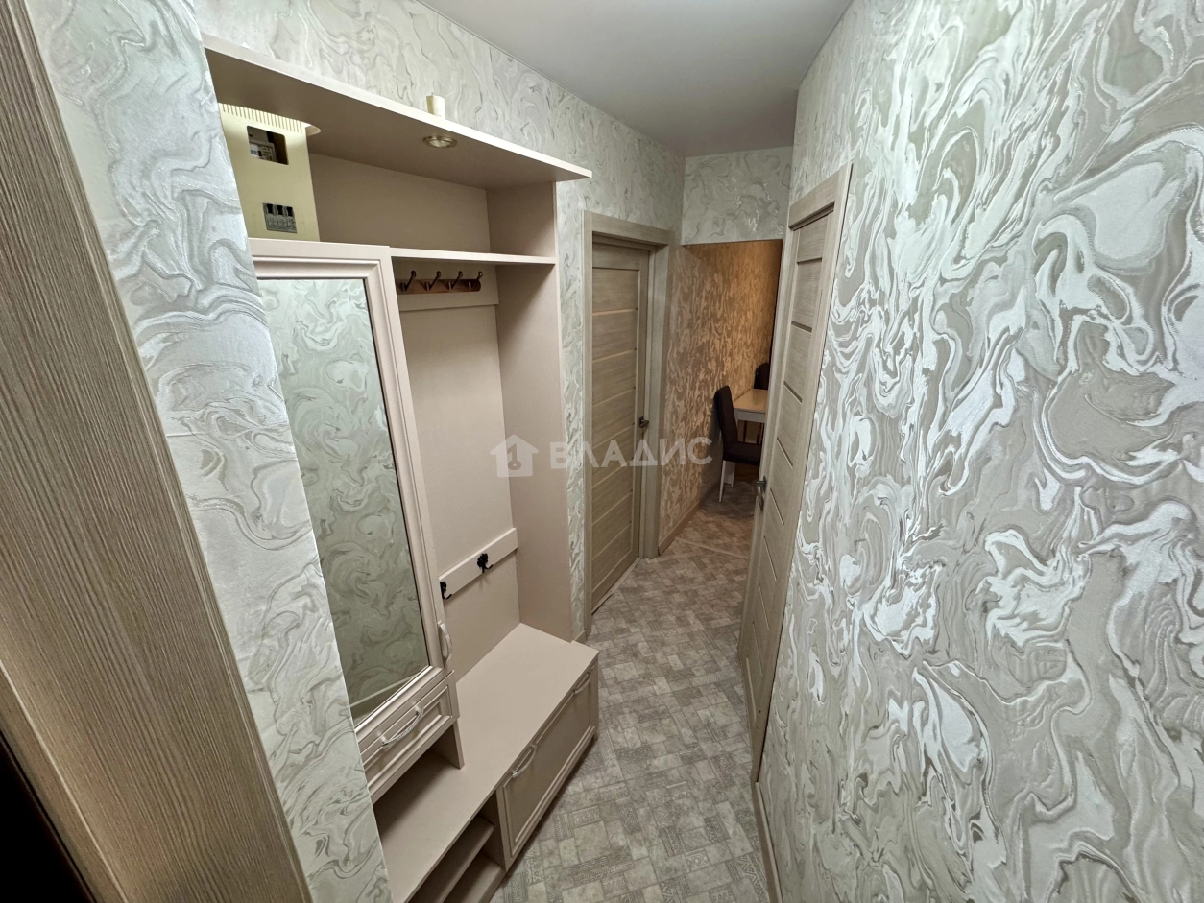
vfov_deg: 85.7
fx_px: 487
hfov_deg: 102.1
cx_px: 602
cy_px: 452
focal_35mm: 14
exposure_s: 1/50
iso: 250
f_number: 2.2
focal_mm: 2.22
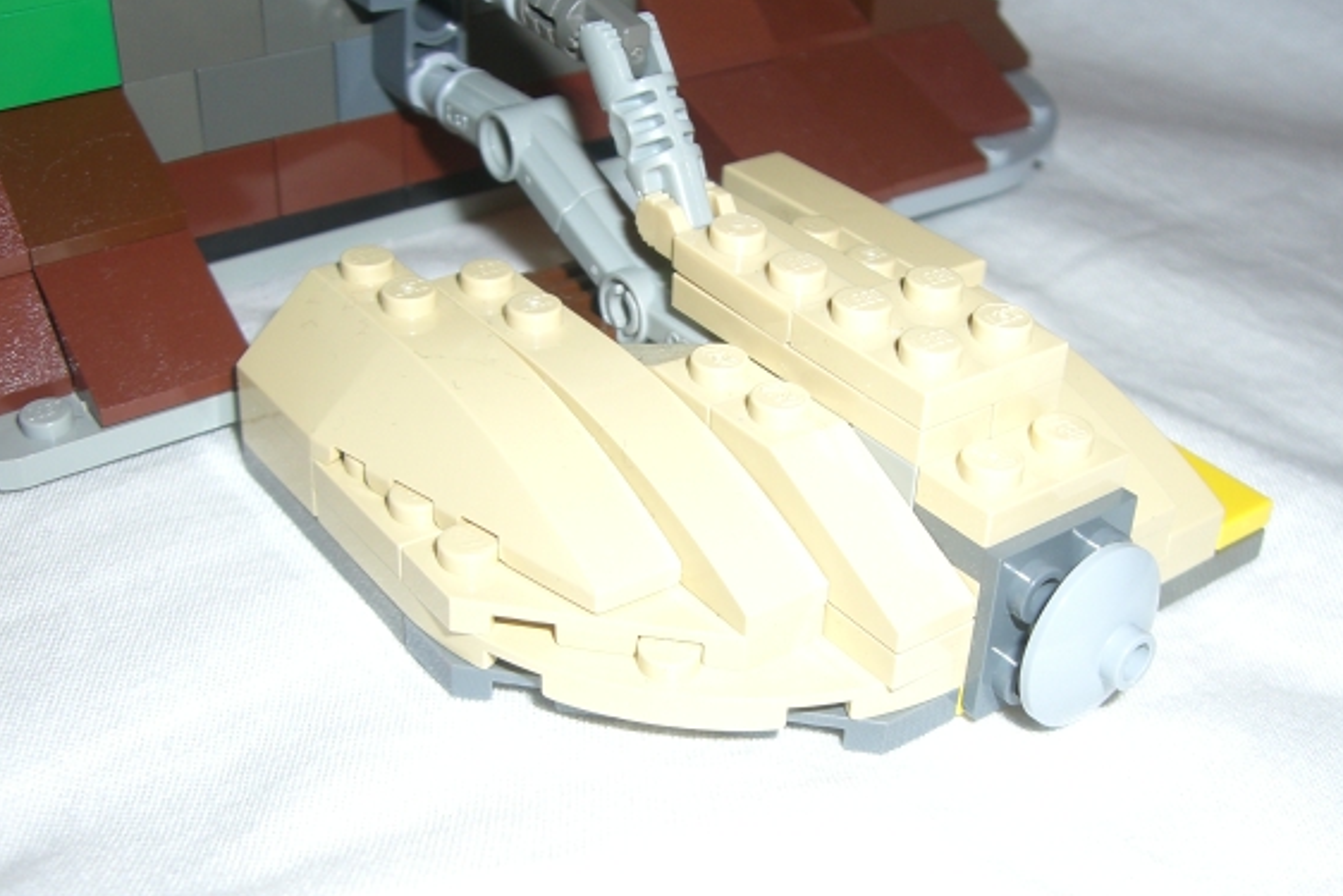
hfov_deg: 43.5
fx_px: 1679
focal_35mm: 45
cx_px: 738
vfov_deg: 29.8
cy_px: 530
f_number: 2.7
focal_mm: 6.2
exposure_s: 1/60
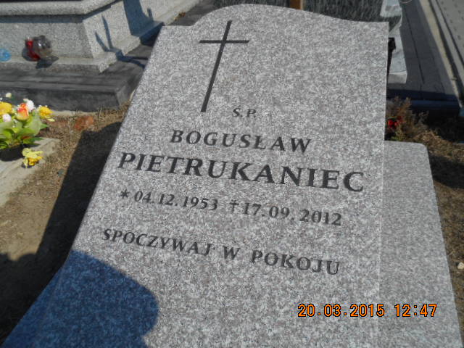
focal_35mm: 30
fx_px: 402
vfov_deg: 46.8
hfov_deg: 60.0
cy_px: 174
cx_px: 232
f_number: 3.7
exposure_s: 1/1250
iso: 80
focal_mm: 5.4
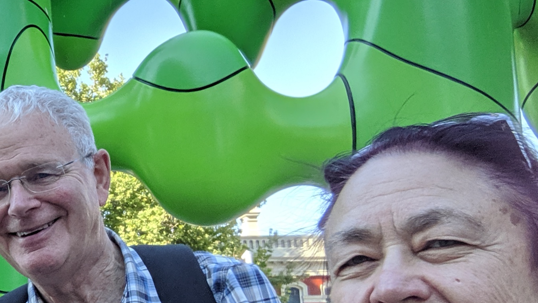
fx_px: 899
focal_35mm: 63
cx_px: -87
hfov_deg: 29.3
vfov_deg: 19.0
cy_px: 210
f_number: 2
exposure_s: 1/553
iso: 46
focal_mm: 2.51
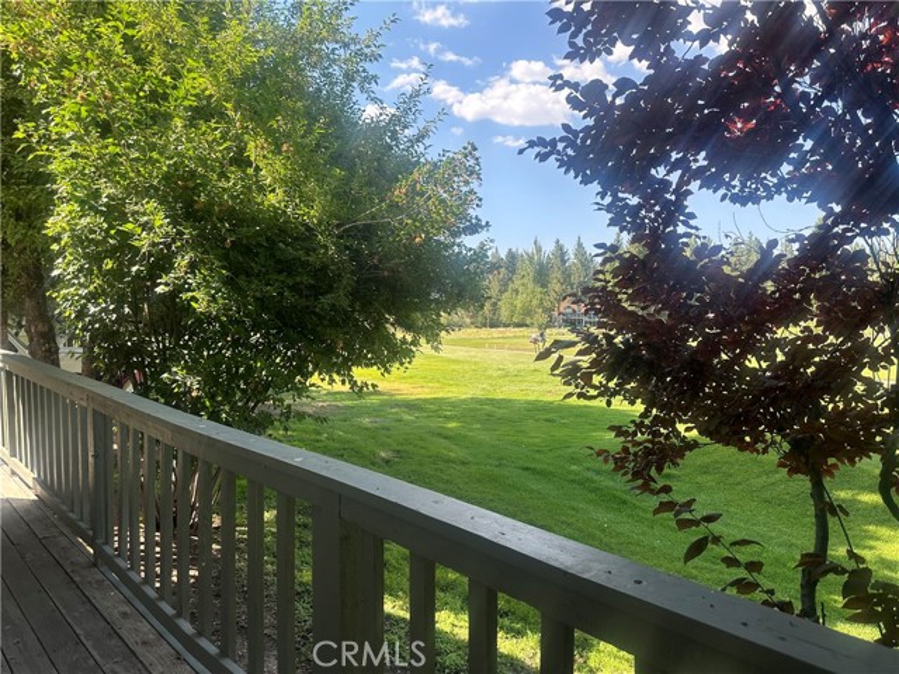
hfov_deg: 71.6
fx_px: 623
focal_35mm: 24
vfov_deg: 56.8
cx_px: 450
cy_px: 337
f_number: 1.78
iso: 80
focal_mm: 6.86
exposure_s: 1/962
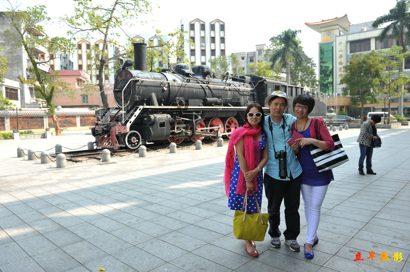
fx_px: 307
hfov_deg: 67.4
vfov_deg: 47.9
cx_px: 205
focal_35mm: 27
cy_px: 136
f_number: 5.6
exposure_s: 1/200
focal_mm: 27
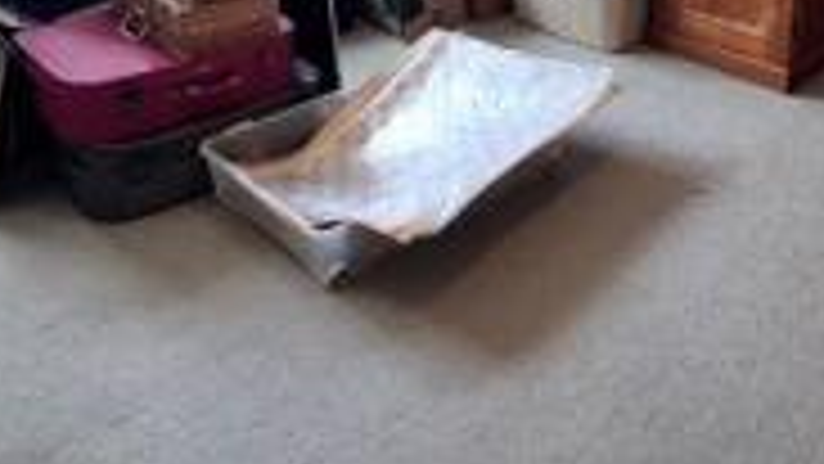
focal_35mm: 45
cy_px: 11
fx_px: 983
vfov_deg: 25.4
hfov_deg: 43.3
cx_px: 664
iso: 80
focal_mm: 1.74
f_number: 2.2
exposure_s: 1/50
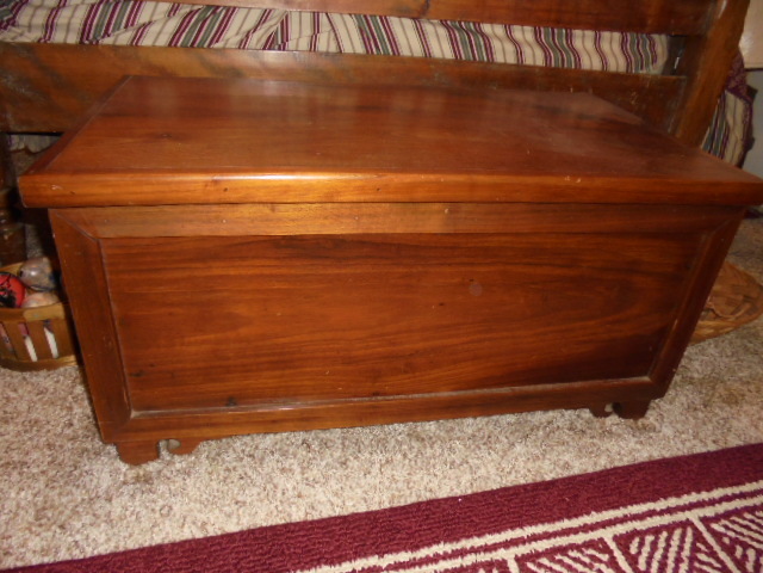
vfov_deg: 53.1
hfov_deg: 67.3
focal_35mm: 26
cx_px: 382
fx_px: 573
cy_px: 286
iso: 250
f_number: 3.5
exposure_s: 1/30
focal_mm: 4.6
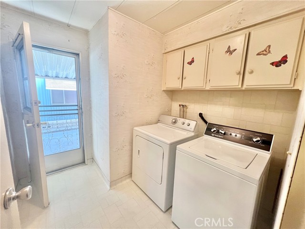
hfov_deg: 106.2
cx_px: 152
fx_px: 115
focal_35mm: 13
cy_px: 114
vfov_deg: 89.9
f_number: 1.8
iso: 250
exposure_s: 1/60
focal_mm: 1.57
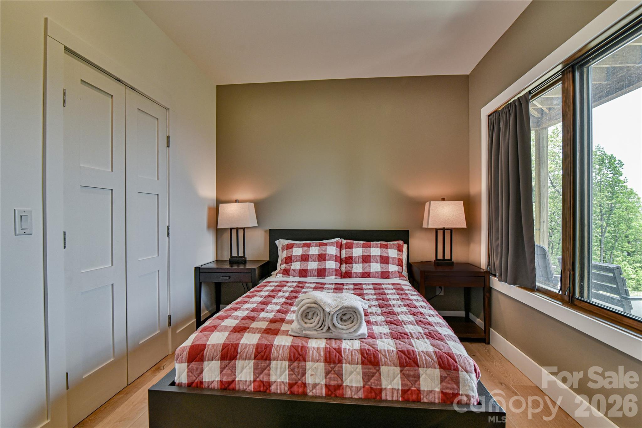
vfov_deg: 73.8
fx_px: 285
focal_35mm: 16
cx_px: 321
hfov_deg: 96.7
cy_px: 214
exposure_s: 1/200
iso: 1600
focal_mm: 16
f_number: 8
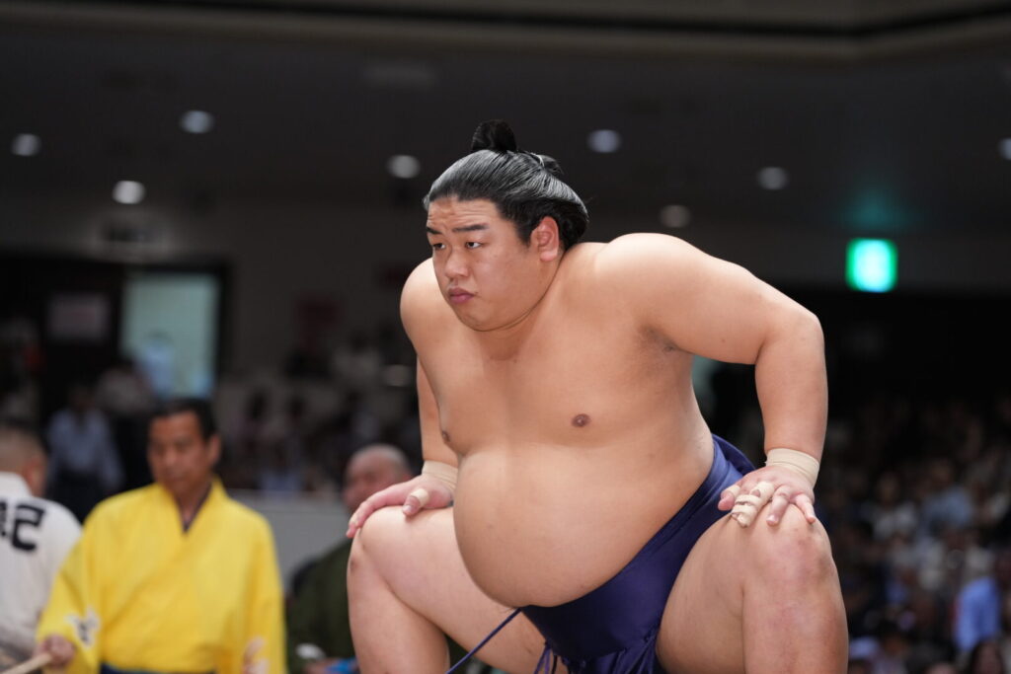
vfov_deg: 10.7
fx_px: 3595
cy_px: 337
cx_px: 506
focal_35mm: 128
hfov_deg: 16.0
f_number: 3.2
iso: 1600
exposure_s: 1/500
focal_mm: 128
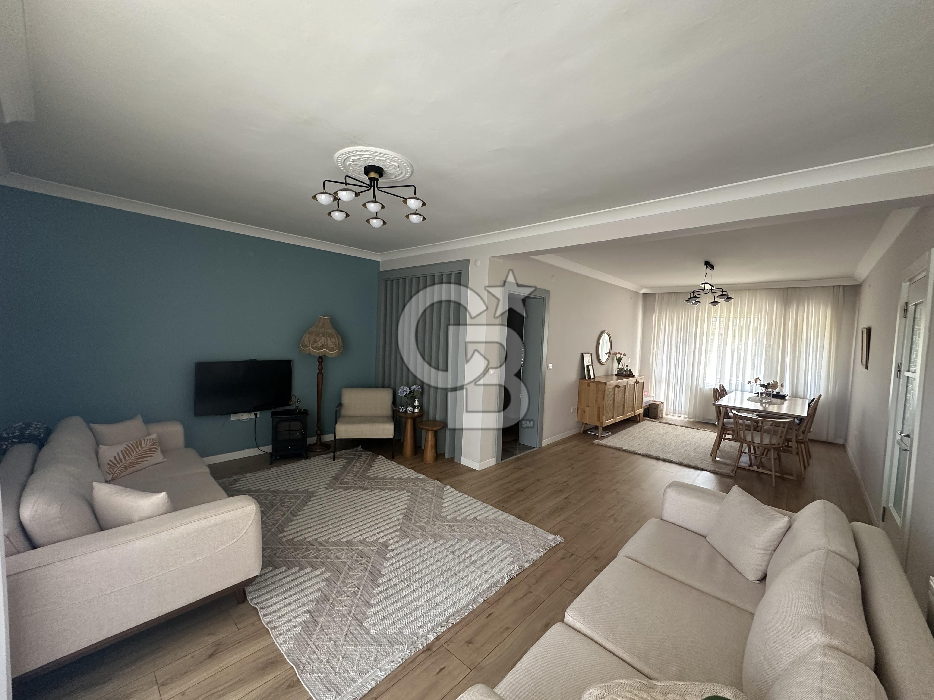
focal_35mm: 14
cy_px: 350
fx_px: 378
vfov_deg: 85.7
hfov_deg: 102.1
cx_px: 467
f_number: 2.2
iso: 250
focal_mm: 2.22
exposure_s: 1/99
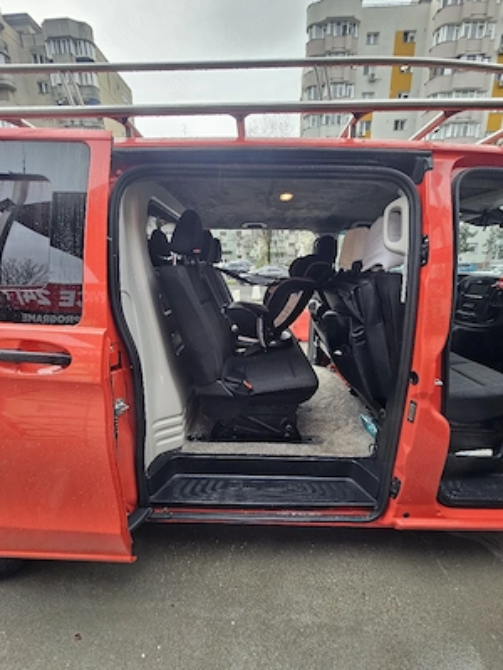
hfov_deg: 89.9
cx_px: 252
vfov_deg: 106.2
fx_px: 252
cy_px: 335
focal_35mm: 13
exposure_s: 1/50.3
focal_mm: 2.2
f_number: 2.2
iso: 80
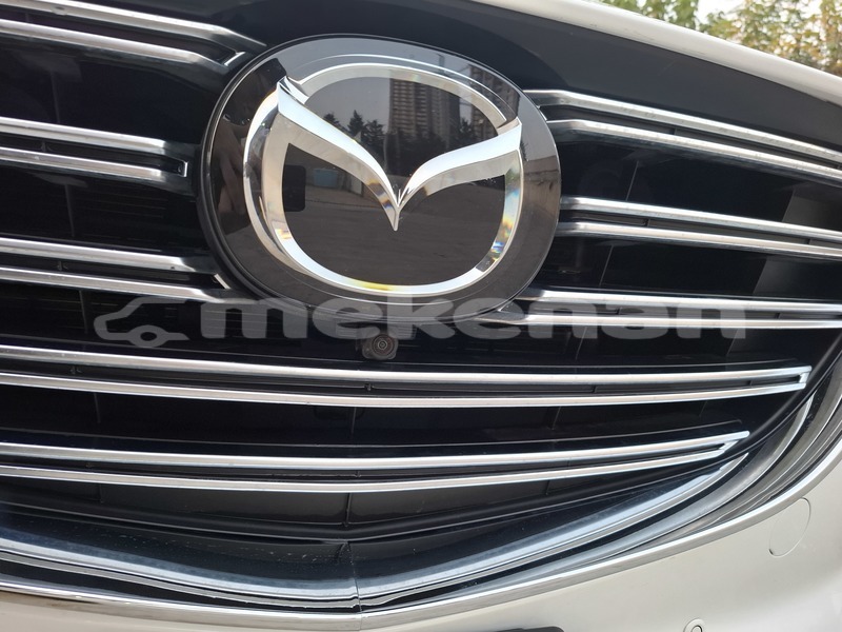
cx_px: 421
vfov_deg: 58.9
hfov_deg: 73.9
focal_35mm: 23
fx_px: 559
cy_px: 316
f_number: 1.8
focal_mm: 5.54
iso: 200
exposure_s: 1/50
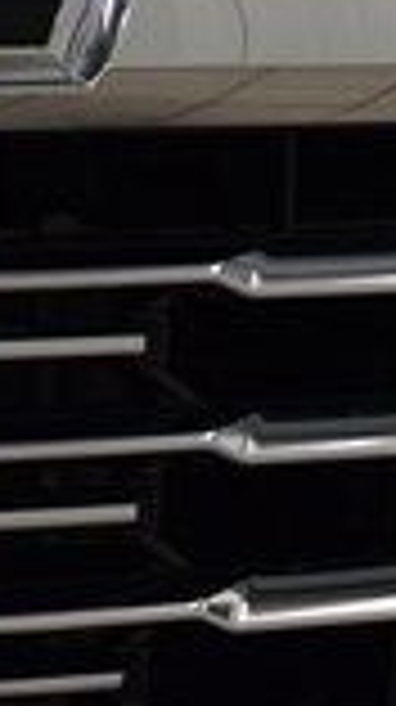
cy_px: 106
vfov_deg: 4.8
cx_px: -202
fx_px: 8386
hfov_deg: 2.7
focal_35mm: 448
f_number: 5.6
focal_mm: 70
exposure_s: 1/125
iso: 1600
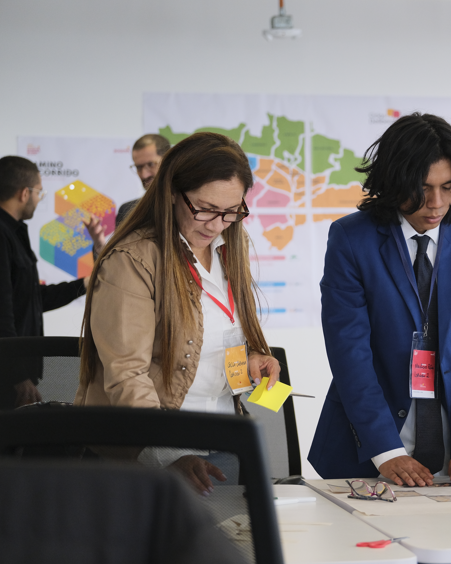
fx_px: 1769
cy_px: 282
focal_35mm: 106
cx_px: 422
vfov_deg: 18.1
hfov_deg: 14.4
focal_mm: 50
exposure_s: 1/200
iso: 1250
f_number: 2.8
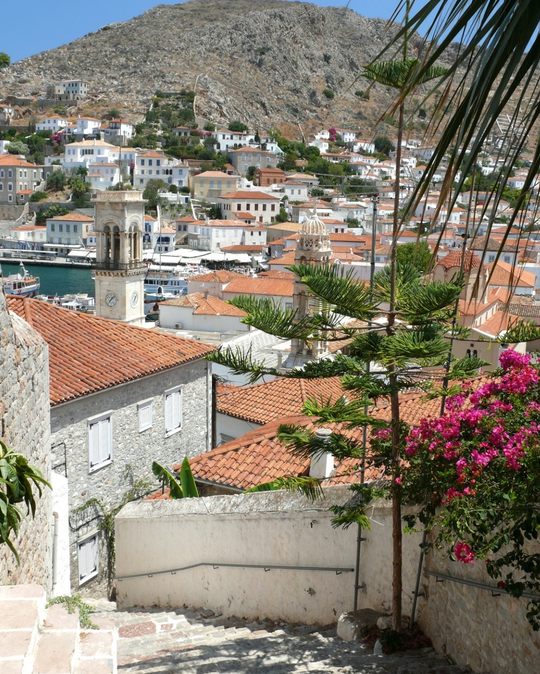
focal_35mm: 37
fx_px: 739
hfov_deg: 40.1
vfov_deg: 49.1
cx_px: 272
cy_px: 327
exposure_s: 1/200
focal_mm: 7.4
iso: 100
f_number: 5.6
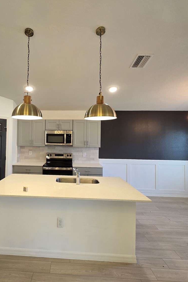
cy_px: 136
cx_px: 61
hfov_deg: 62.7
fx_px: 149
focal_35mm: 19
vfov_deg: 86.9
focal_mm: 2.2
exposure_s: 1/60
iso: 125
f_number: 2.2
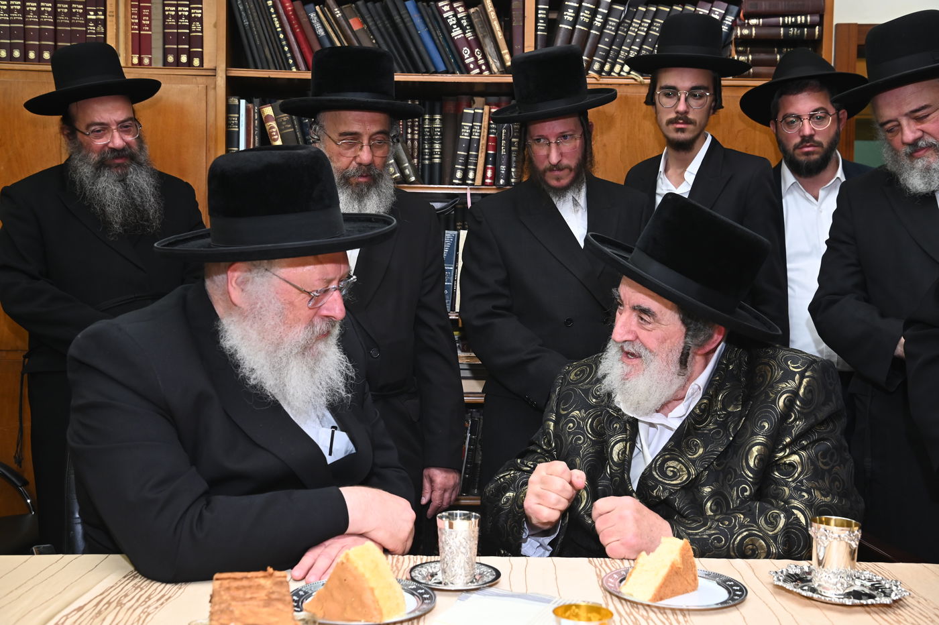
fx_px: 1043
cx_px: 470
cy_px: 312
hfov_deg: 48.5
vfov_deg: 33.4
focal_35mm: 40
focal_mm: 40
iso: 1250
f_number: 7.1
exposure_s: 1/200
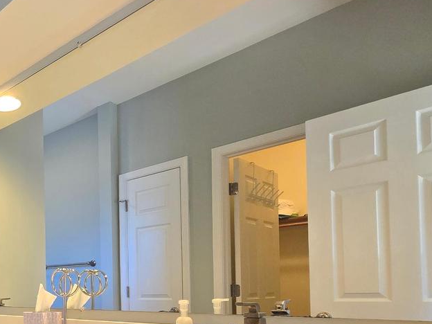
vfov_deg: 43.1
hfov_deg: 46.2
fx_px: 374
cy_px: 287
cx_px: -32
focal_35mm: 30
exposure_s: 1/60
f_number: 2.2
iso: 160
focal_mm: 2.2
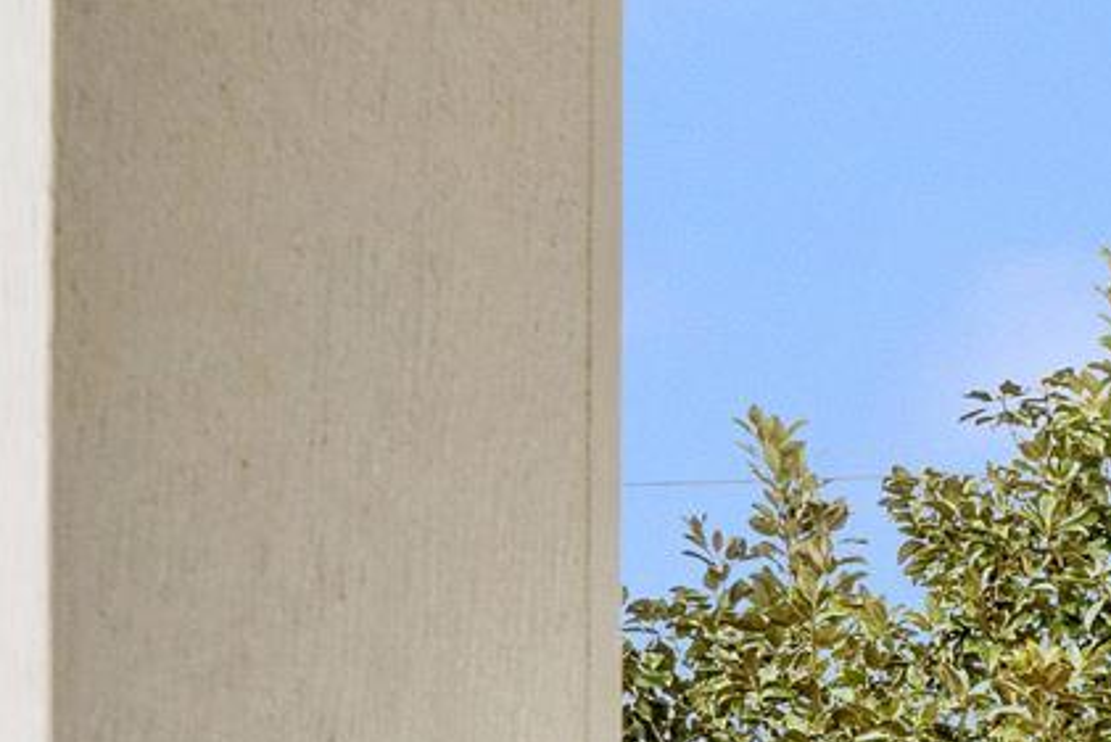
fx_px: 3828
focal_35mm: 124
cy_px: 2044
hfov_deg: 12.9
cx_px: 2628
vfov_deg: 9.3
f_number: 11
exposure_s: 1/250
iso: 400
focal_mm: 17
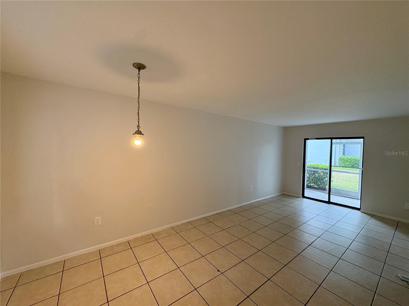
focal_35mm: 14
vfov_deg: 85.7
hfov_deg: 102.1
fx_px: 165
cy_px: 153
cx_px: 204
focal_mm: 2.22
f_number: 2.2
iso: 250
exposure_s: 1/60
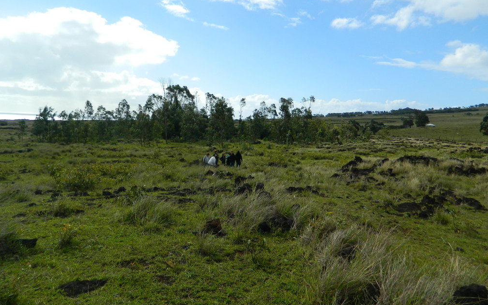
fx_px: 359
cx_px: 240
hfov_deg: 68.4
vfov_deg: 45.8
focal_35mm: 27
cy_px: 127
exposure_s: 1/160
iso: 80
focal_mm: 4.5
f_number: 8.7
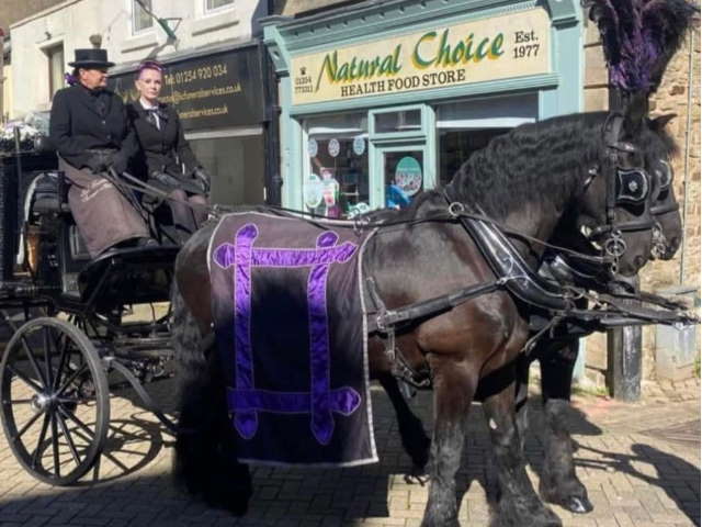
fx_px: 466
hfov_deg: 73.9
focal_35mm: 23
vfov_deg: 58.9
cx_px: 351
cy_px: 264
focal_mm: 6.3
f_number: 1.7
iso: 500
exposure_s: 1/120
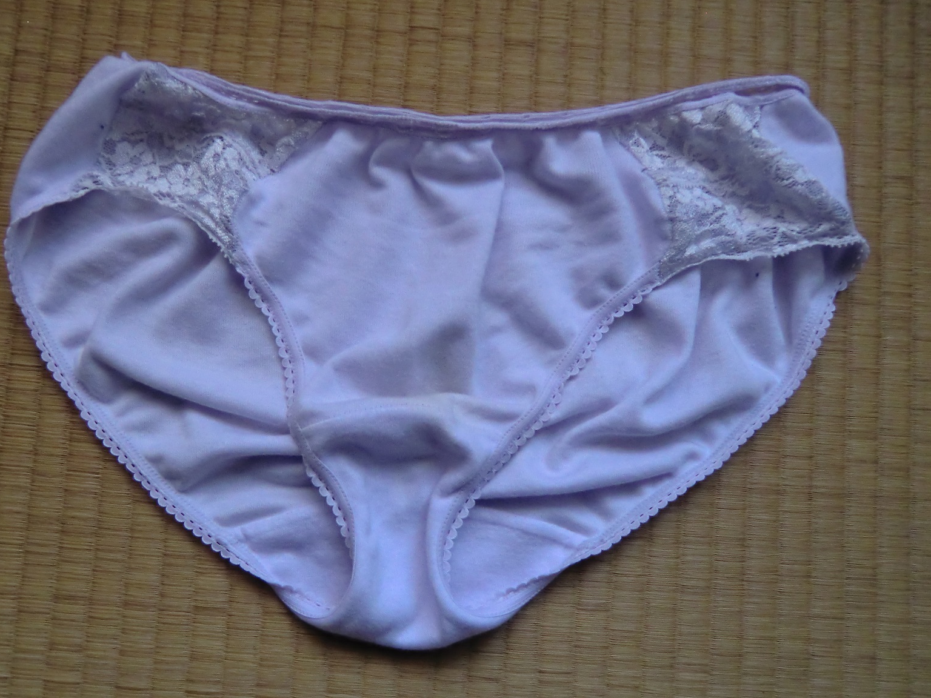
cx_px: 423
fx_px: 726
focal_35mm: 27
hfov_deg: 65.2
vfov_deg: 51.3
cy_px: 383
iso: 400
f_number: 3.2
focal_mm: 4.3
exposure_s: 1/60
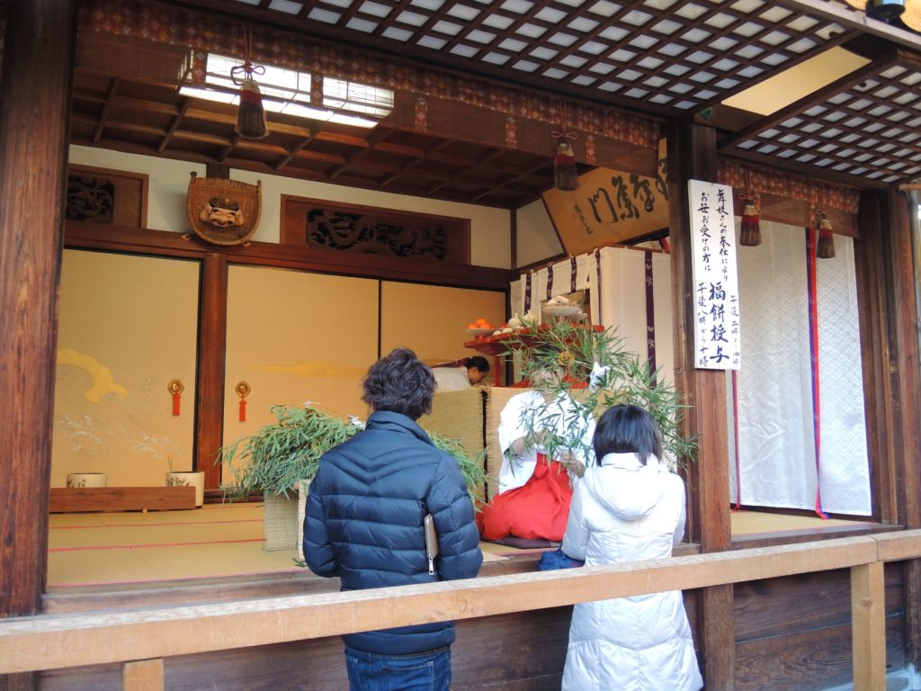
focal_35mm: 30
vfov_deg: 46.8
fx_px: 798
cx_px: 460
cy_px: 346
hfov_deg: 60.0
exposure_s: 1/100
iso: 400
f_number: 2
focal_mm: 6.5
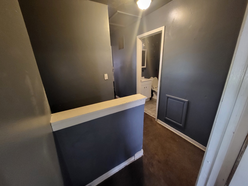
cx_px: 124
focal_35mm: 13
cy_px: 93
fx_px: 93
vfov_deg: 89.9
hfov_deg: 106.2
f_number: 2.2
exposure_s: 1/30
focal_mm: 1.74
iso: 400
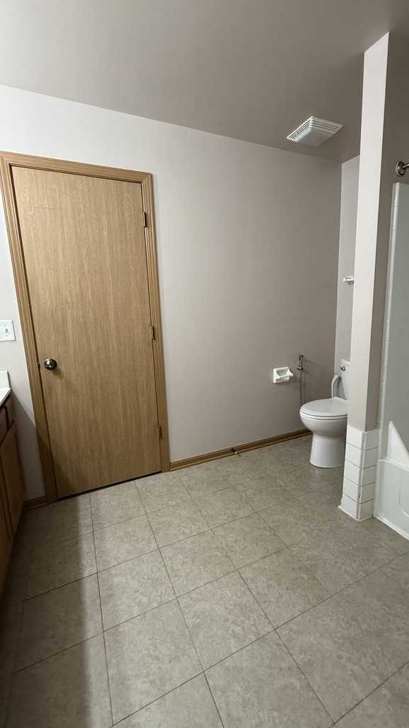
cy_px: 359
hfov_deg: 67.0
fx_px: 309
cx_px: 219
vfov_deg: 99.4
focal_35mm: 16
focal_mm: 2.22
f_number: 2.2
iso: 400
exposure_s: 1/60
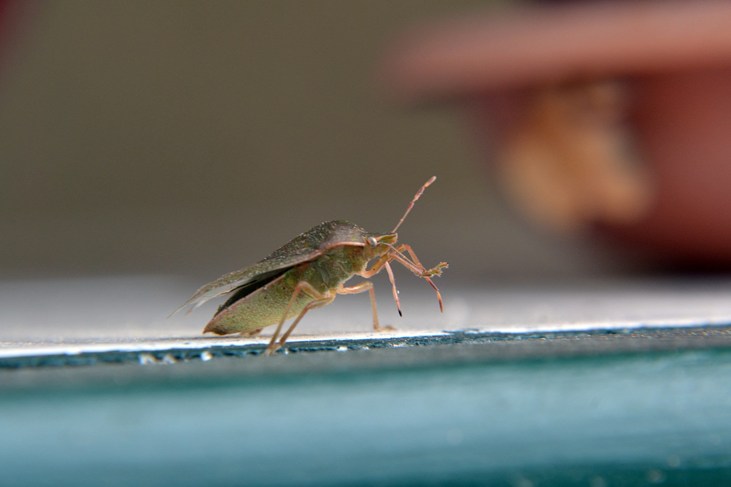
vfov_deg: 8.7
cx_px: 366
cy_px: 244
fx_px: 3198
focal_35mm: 158
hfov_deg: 13.0
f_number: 11
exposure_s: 1/40
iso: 400
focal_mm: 105
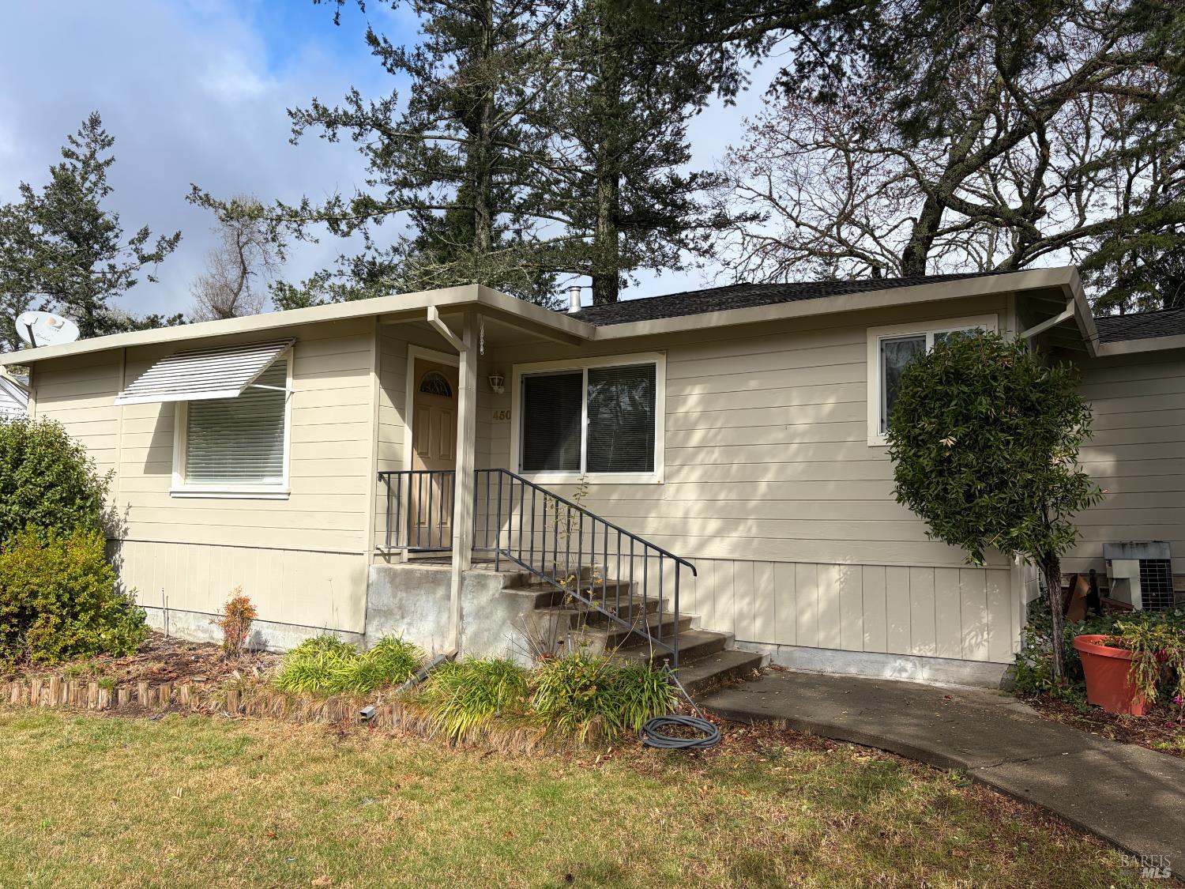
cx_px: 592
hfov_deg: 67.3
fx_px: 890
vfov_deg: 53.1
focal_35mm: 26
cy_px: 444
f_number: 1.6
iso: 50
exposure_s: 1/2141
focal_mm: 5.96
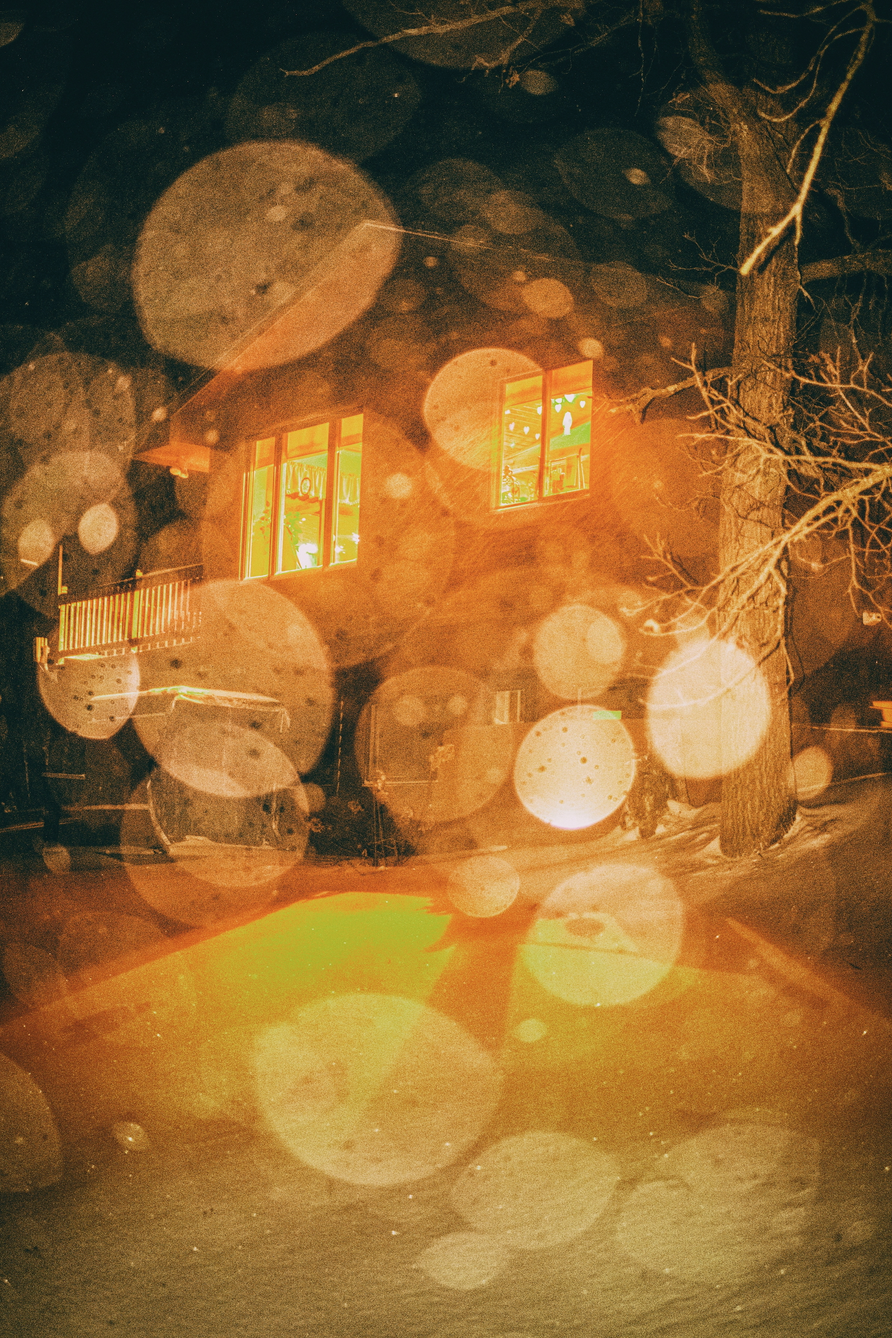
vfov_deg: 35.6
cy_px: 639
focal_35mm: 56
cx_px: 444
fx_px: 2081
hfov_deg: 24.2
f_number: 1.4
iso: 12800
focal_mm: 35
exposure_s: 1/8
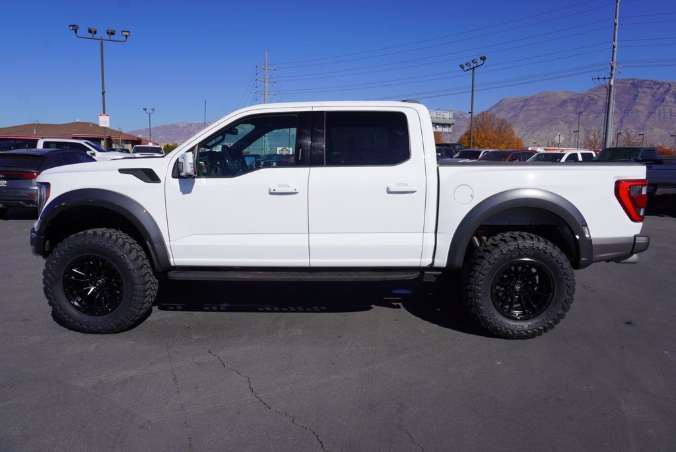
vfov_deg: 53.2
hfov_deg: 73.7
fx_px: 451
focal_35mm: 24
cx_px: 338
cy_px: 226
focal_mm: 16
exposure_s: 1/320
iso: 100
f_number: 10
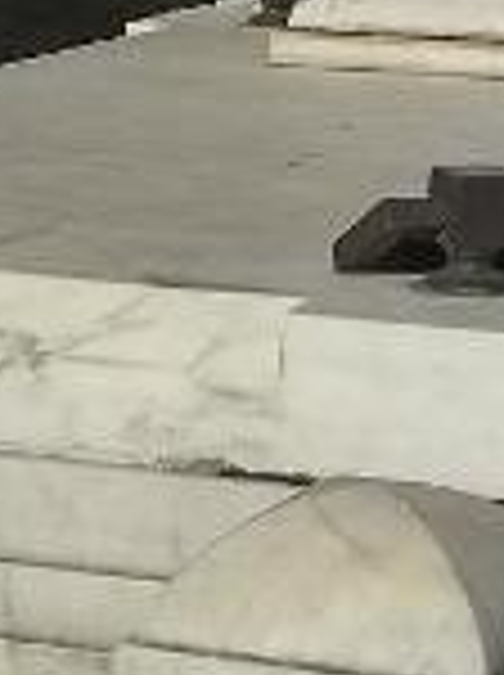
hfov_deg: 7.9
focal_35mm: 188
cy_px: -353
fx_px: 3660
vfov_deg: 10.2
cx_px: 180
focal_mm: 5.9
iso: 64
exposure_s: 1/400
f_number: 8
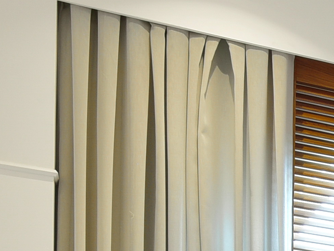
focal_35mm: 112
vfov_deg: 11.4
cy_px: 566
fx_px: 1080
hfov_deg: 11.4
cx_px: 976
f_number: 11
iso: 200
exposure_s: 1
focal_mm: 19
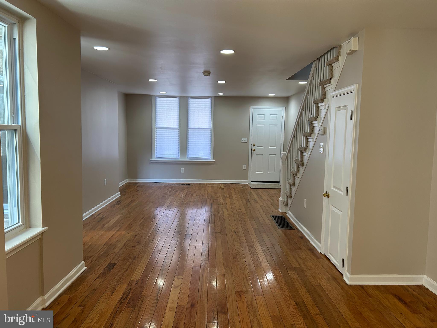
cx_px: 218
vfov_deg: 53.1
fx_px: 328
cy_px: 164
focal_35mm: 26
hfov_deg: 67.3
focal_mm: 5.7
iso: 125
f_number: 1.5
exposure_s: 1/120
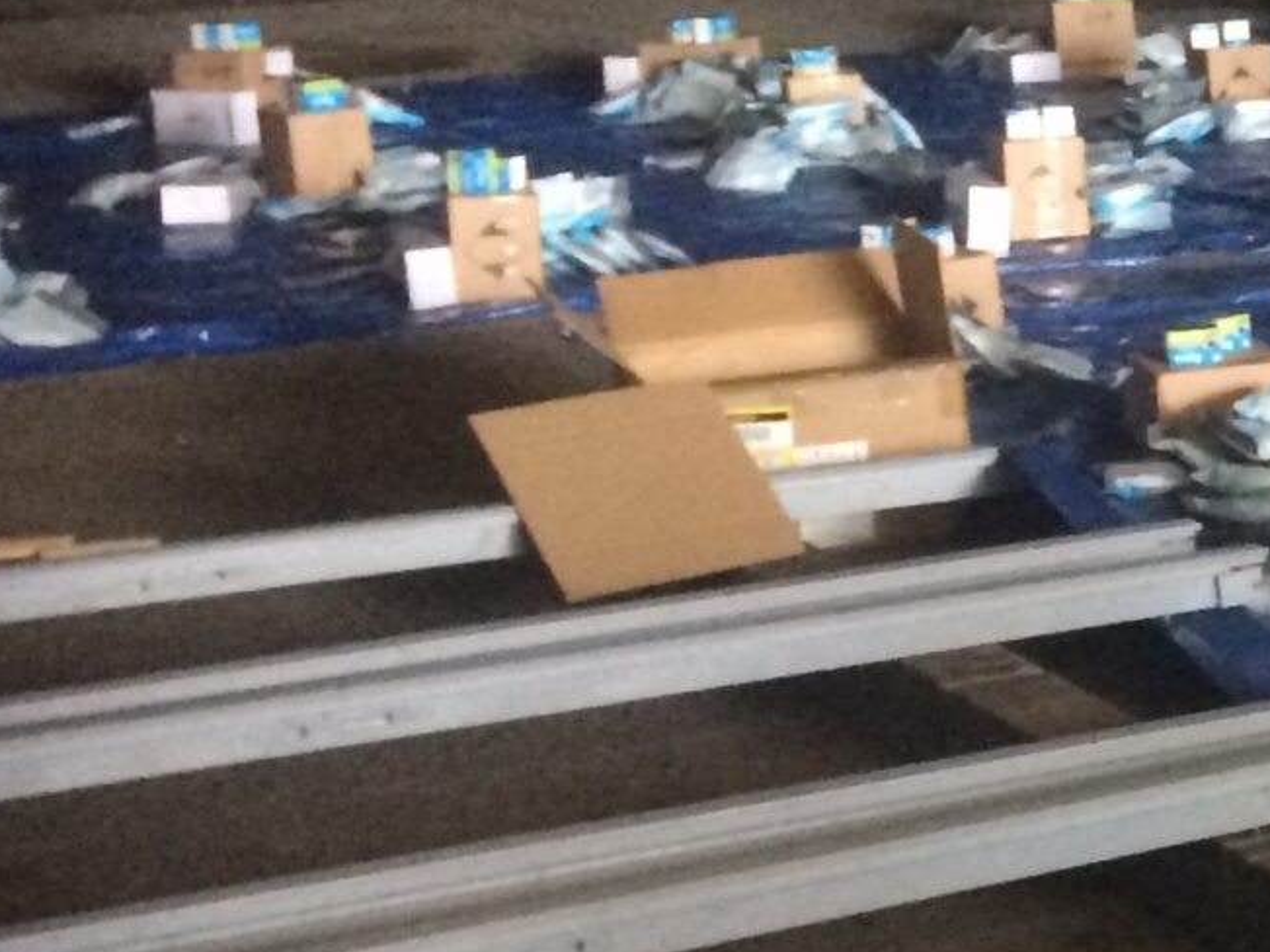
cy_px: 521
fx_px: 4182
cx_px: 2382
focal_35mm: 114
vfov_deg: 13.0
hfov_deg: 14.8
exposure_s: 1/25
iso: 320
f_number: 2.2
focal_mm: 4.15
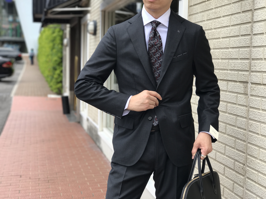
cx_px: 133
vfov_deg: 25.7
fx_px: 438
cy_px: 100
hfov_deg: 33.8
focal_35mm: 57
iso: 20
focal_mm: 6.6
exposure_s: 1/343
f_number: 2.8
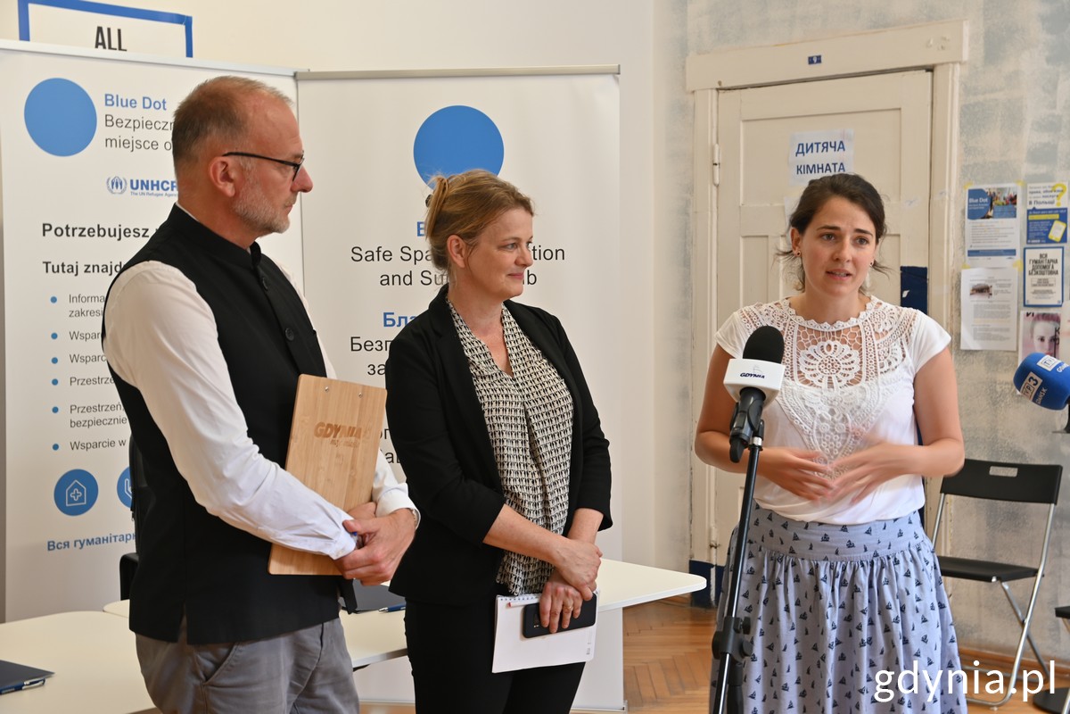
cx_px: 535
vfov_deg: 23.8
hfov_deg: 35.1
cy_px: 357
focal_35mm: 57
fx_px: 1694
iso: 100
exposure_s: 1/8
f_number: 5
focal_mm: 38
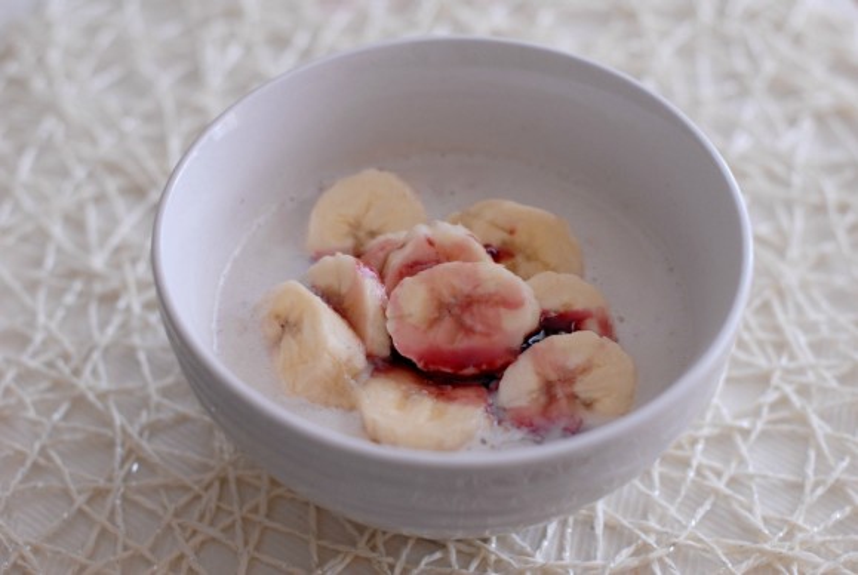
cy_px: 288
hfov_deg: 27.0
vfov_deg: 18.2
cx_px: 429
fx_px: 1790
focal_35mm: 75
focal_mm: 50
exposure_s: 1/125
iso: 400
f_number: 2.8
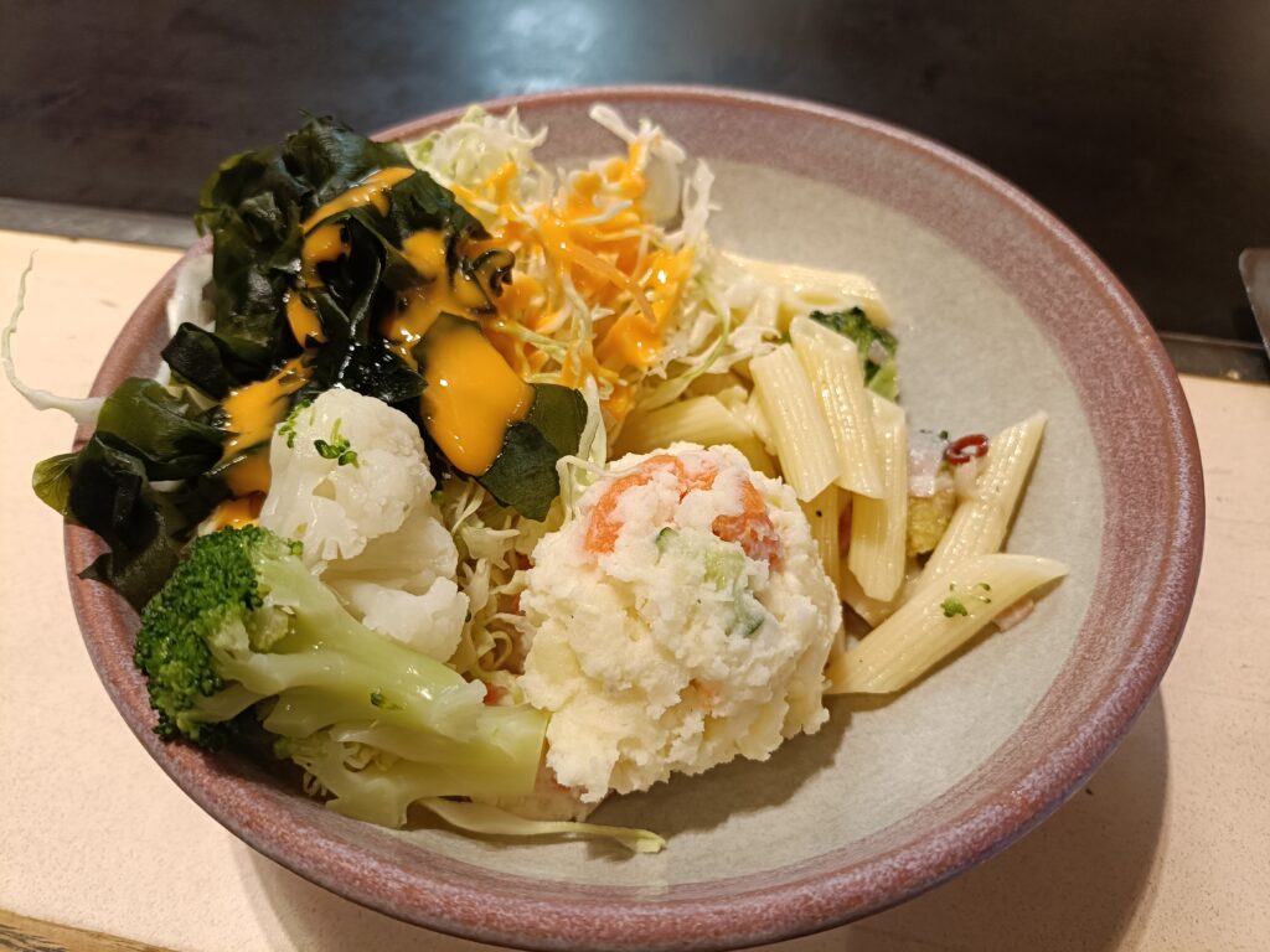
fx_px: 917
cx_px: 635
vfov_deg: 54.9
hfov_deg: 69.4
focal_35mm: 25
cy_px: 476
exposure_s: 1/60
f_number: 1.7
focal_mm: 4.7
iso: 500
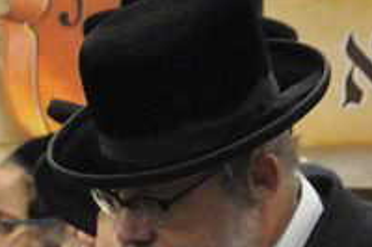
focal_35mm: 979
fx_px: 10110
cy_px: 418
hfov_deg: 2.1
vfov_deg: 1.4
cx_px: -329
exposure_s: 1/50
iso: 2000
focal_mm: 145
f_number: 5.6
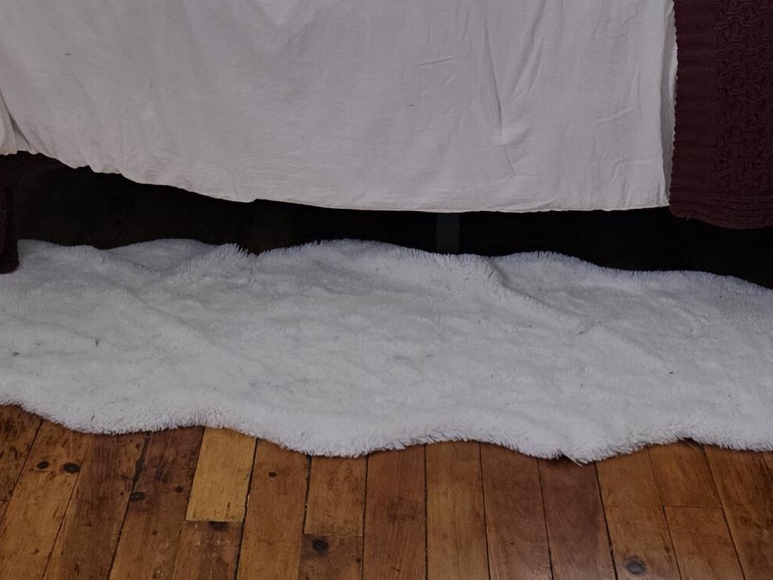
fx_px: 1541
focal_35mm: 69
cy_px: -160
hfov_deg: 28.1
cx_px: 335
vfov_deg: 19.7
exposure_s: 1/180
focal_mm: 6.3
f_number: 1.7
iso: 200
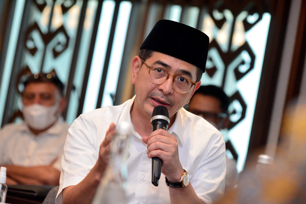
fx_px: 1233
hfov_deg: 14.1
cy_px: 102
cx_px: 153
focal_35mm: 145
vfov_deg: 9.5
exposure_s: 1/100
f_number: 5
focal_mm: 145
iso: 1250
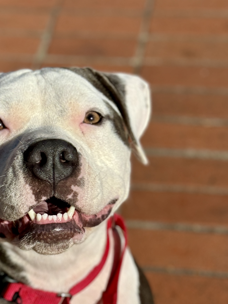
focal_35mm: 111
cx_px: 51
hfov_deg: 13.3
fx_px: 975
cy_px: 191
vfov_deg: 17.7
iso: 64
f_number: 1.78
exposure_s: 1/9009
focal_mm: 6.76
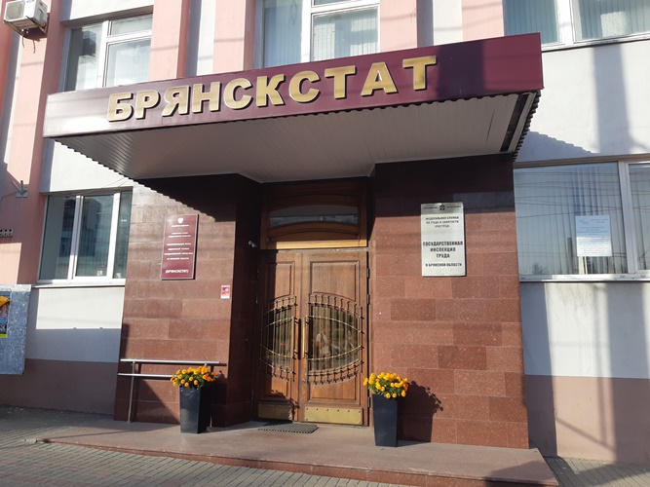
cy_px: 244
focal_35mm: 26
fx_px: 488
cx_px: 325
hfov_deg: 67.3
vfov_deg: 53.0
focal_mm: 3.93
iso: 40
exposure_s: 1/1131
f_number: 1.7
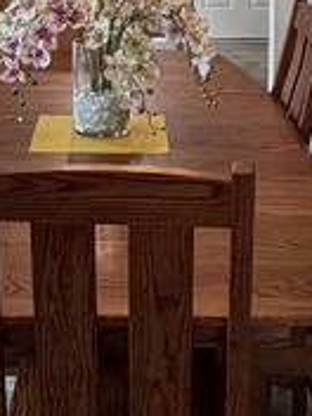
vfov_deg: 21.6
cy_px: -38
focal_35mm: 86
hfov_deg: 17.1
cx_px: 102
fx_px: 1034
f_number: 2.2
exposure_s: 1/120
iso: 250
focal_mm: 2.22
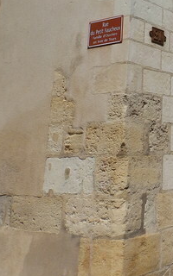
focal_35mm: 56
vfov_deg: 33.6
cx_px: 231
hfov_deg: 20.9
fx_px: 422
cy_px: 10
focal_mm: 4
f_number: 5
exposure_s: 1/800
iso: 80
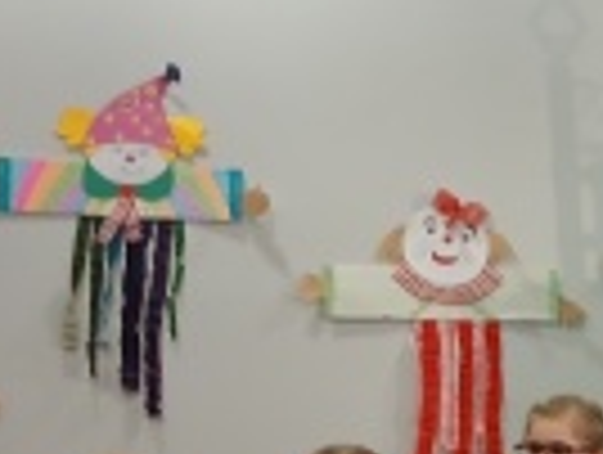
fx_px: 1693
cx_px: 1040
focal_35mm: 97
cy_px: 573
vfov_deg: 14.7
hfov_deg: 17.1
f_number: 1.8
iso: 250
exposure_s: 1/33.3
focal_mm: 3.98
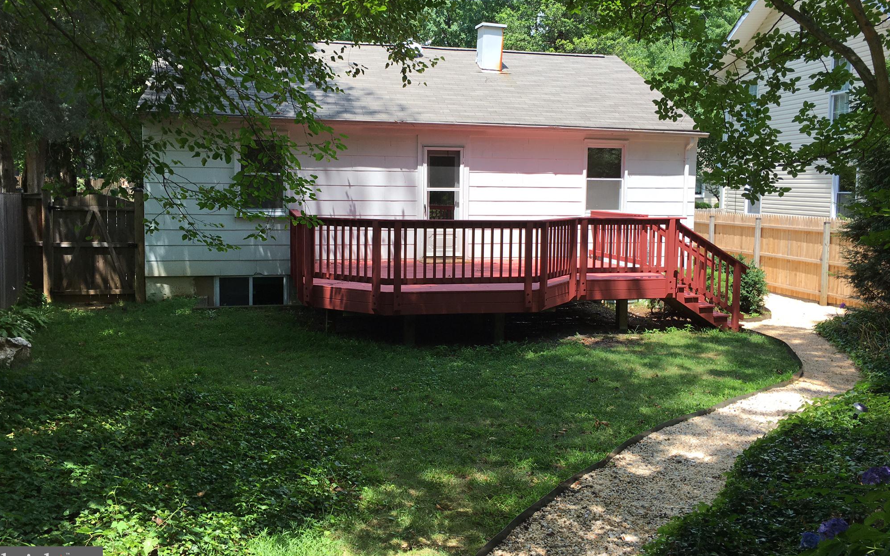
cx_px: 442
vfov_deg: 40.5
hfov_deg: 61.2
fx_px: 752
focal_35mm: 31
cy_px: 246
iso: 25
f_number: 2.2
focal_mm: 4.15
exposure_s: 1/530
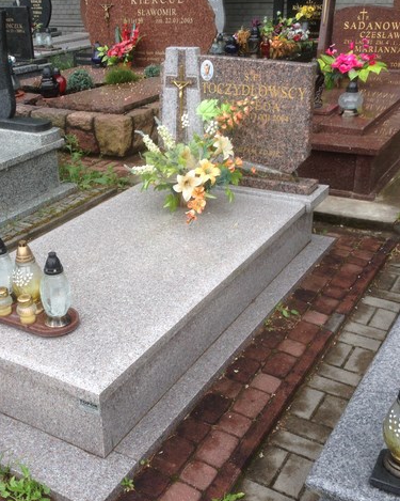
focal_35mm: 44
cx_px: 135
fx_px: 651
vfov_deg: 42.0
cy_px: 246
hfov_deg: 33.9
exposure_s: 1/304
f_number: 2.4
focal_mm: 4.12
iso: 50
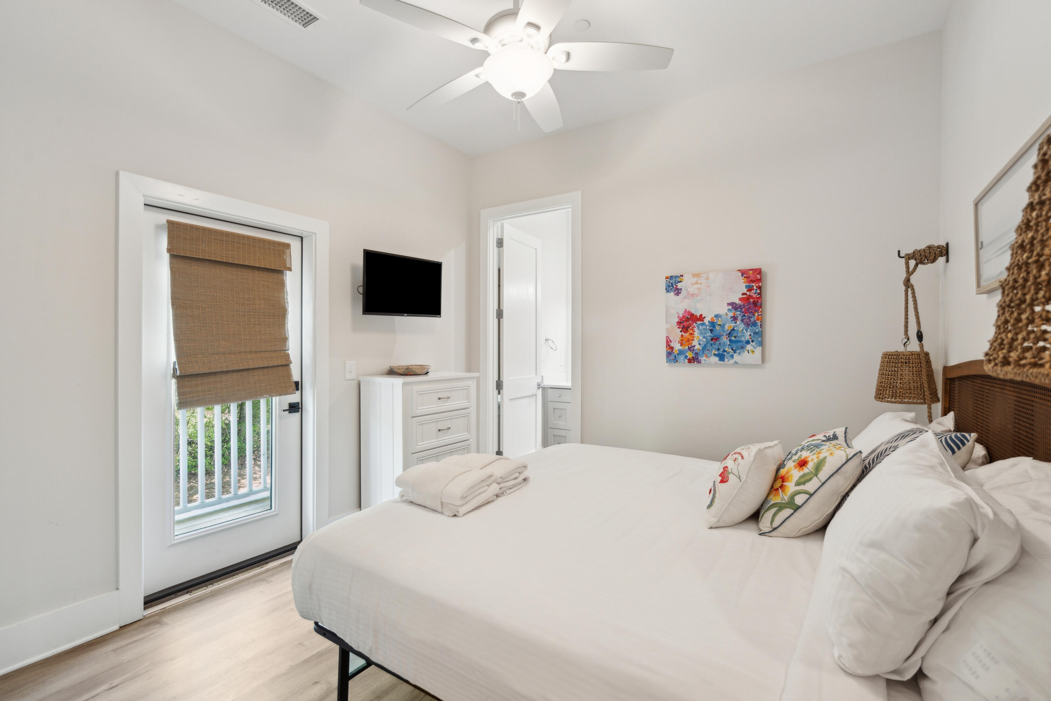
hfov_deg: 96.7
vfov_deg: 73.7
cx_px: 526
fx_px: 467
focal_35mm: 16
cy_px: 350
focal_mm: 16
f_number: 7.1
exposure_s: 1/10
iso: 500
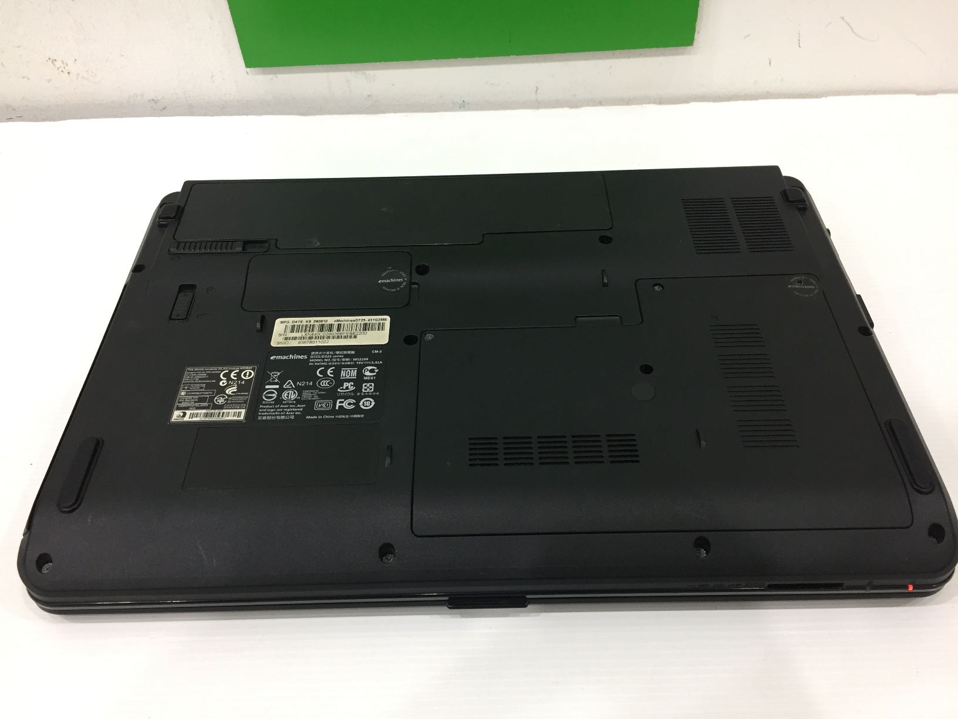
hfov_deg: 61.7
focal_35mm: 29
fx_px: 803
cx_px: 479
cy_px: 360
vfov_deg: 48.2
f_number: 2.2
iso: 125
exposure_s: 1/33
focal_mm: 4.15
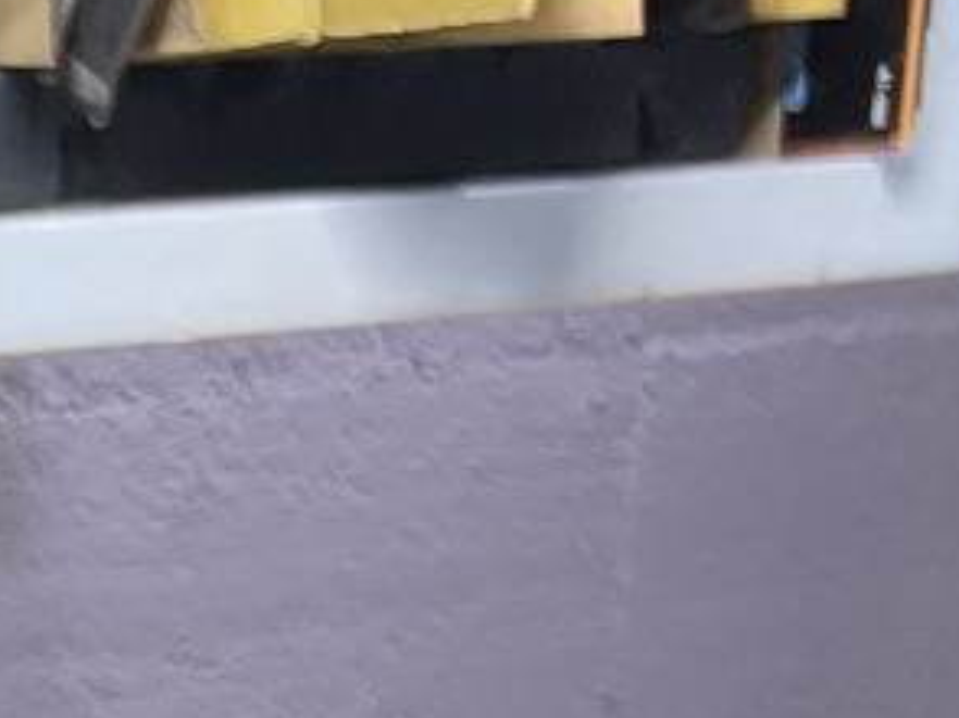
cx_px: -1419
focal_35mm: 177
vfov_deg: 7.4
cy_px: 2134
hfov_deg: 9.7
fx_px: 4900
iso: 100
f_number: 1.5
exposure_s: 1/120
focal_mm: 5.7
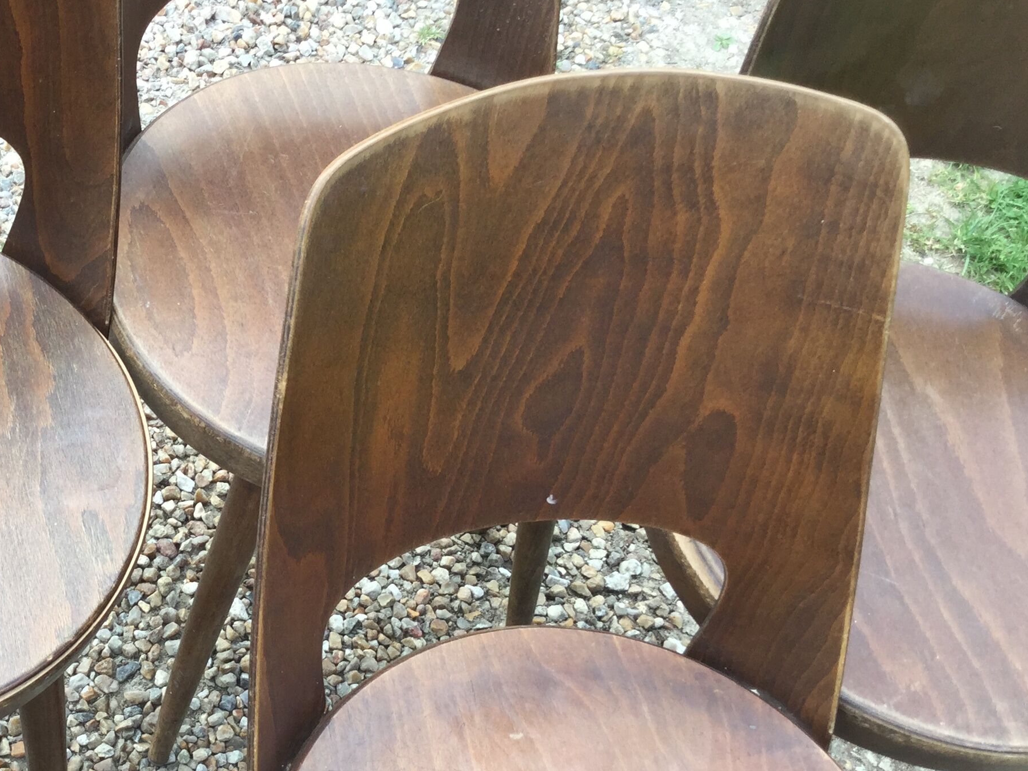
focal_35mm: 56
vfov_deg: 26.0
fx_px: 1663
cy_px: 475
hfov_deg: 32.9
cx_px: 139
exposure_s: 1/50
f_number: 2.4
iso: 25
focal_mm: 3.3
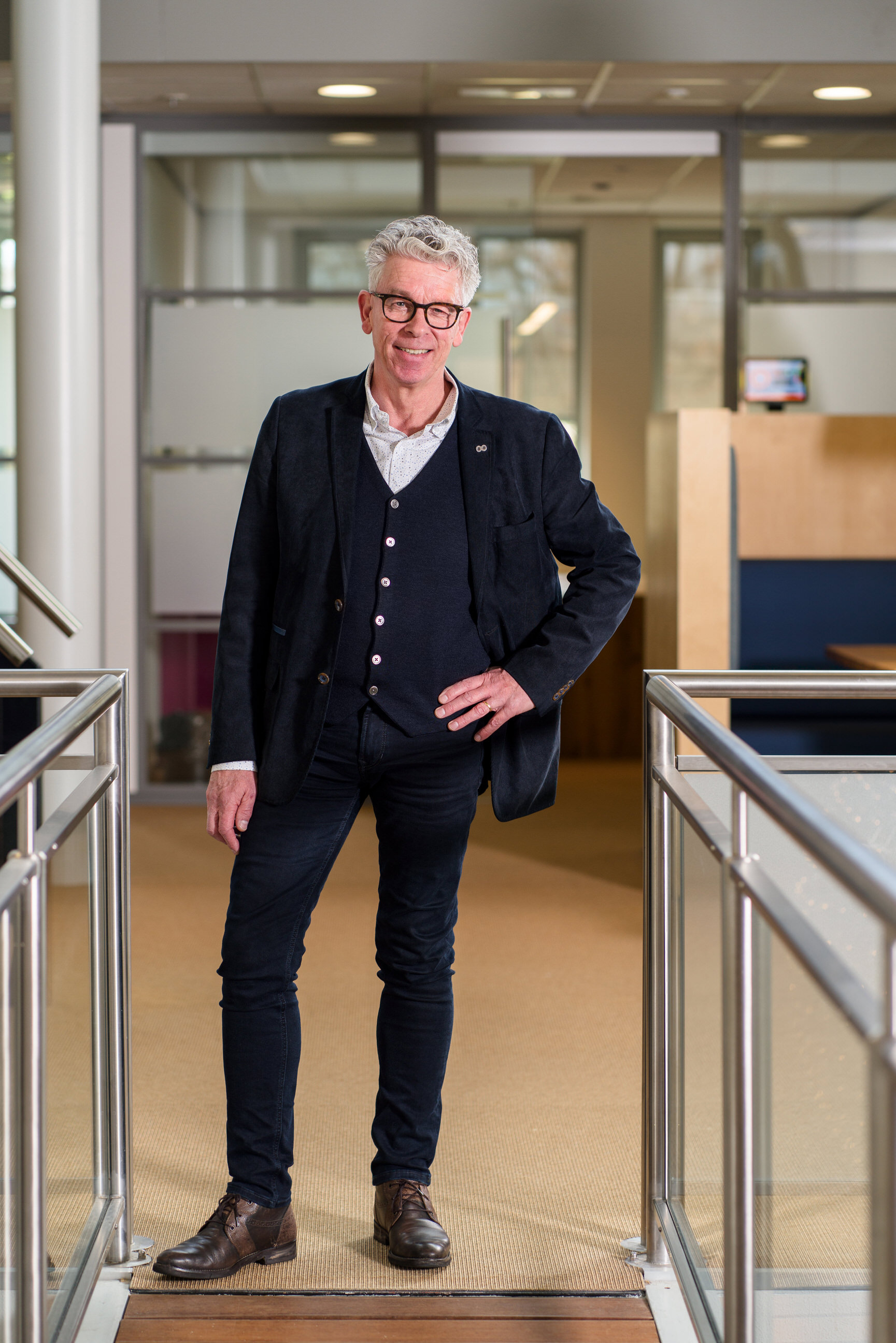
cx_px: 448
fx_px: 3172
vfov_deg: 23.9
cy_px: 672
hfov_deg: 16.1
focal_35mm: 85
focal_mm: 85
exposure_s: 1/125
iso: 160
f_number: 3.2
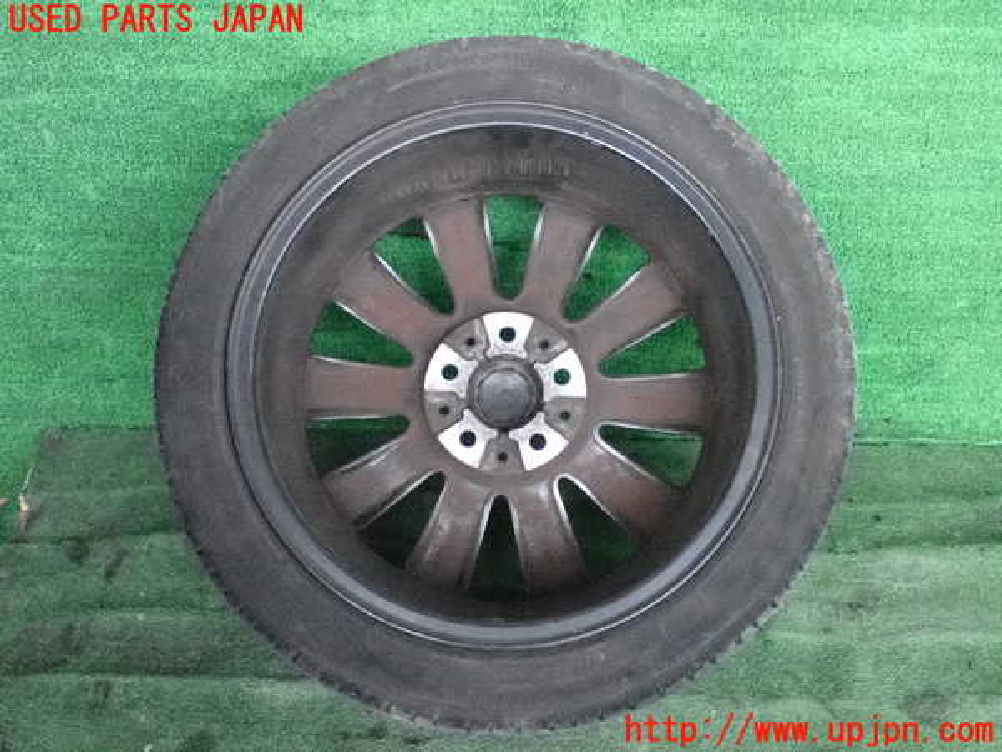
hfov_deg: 35.5
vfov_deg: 27.0
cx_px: 501
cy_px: 376
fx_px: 1563
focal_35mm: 54
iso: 6400
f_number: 3.3
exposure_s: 1/125
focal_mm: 9.65
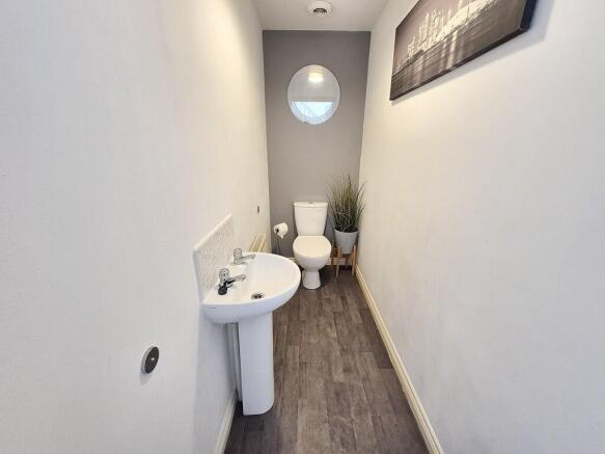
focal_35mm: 13
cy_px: 227
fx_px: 227
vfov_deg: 89.9
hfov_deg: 106.2
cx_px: 302
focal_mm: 1.7
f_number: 2.2
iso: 250
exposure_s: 1/50
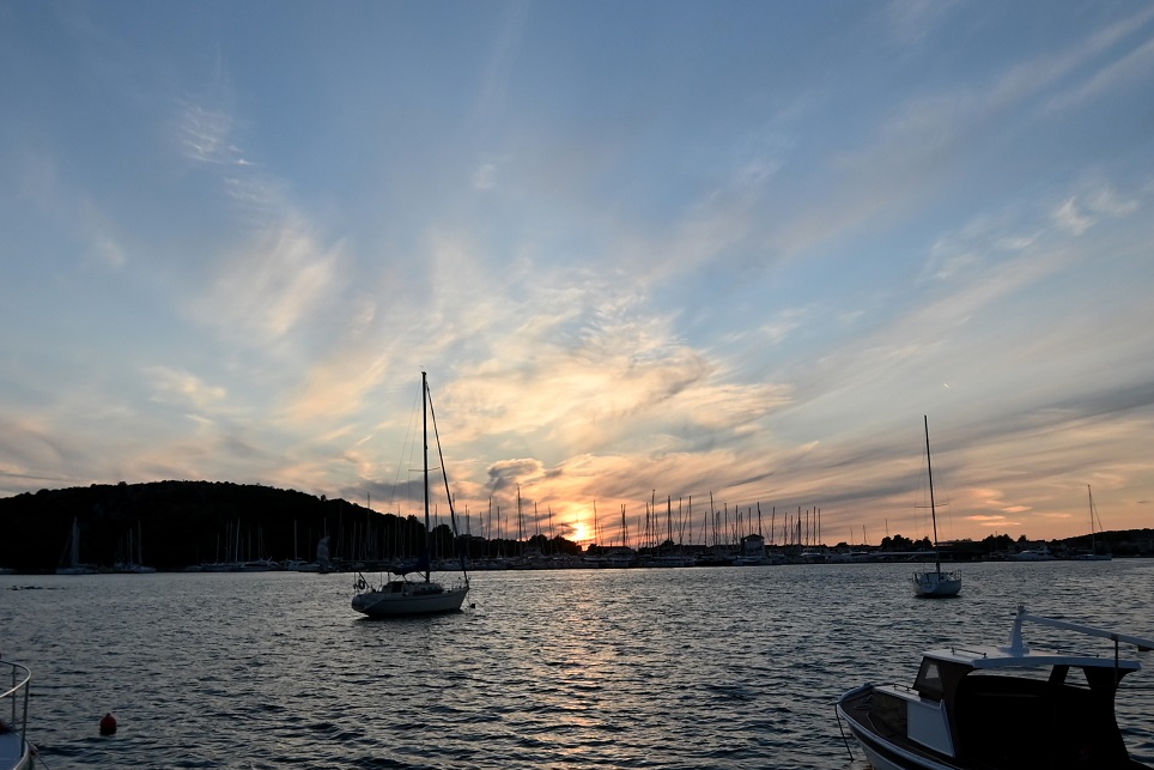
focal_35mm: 28
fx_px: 898
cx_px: 497
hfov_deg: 65.2
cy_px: 503
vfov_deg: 45.8
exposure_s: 1/1600
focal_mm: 12
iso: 250
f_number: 4
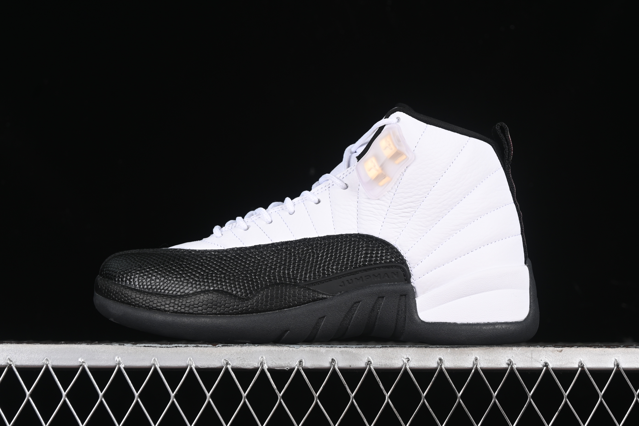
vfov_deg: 18.2
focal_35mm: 75
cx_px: 320
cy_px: 213
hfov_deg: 27.0
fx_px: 1331
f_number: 7.1
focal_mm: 50
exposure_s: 1/80
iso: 160
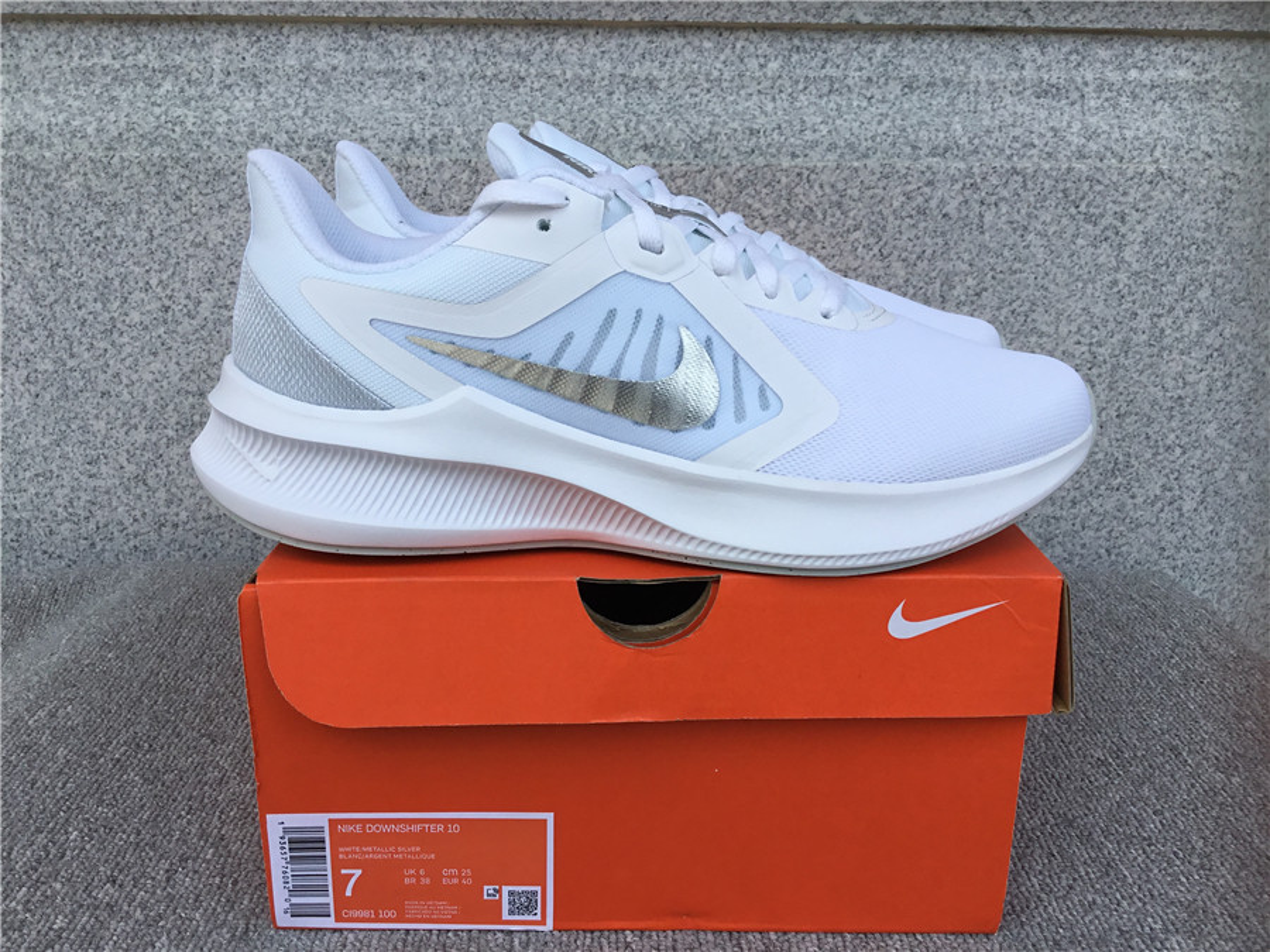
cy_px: 476
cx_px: 635
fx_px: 1137
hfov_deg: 58.4
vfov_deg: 45.4
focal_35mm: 31
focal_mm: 3.3
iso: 25
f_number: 2.4
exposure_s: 1/959
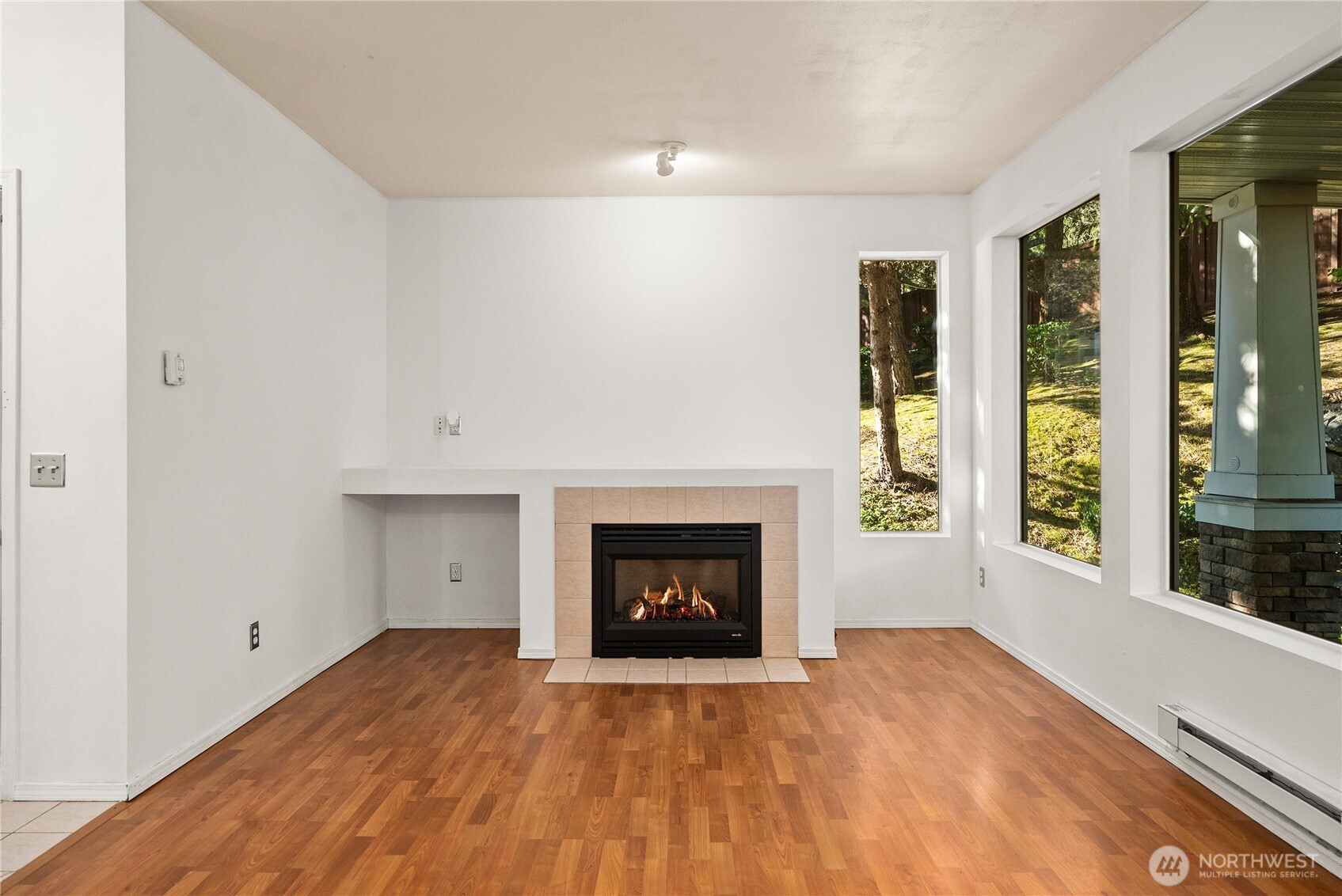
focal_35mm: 20
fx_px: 746
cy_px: 448
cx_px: 671
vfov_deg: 62.0
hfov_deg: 83.9
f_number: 7.1
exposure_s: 1/6
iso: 1000
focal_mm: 20
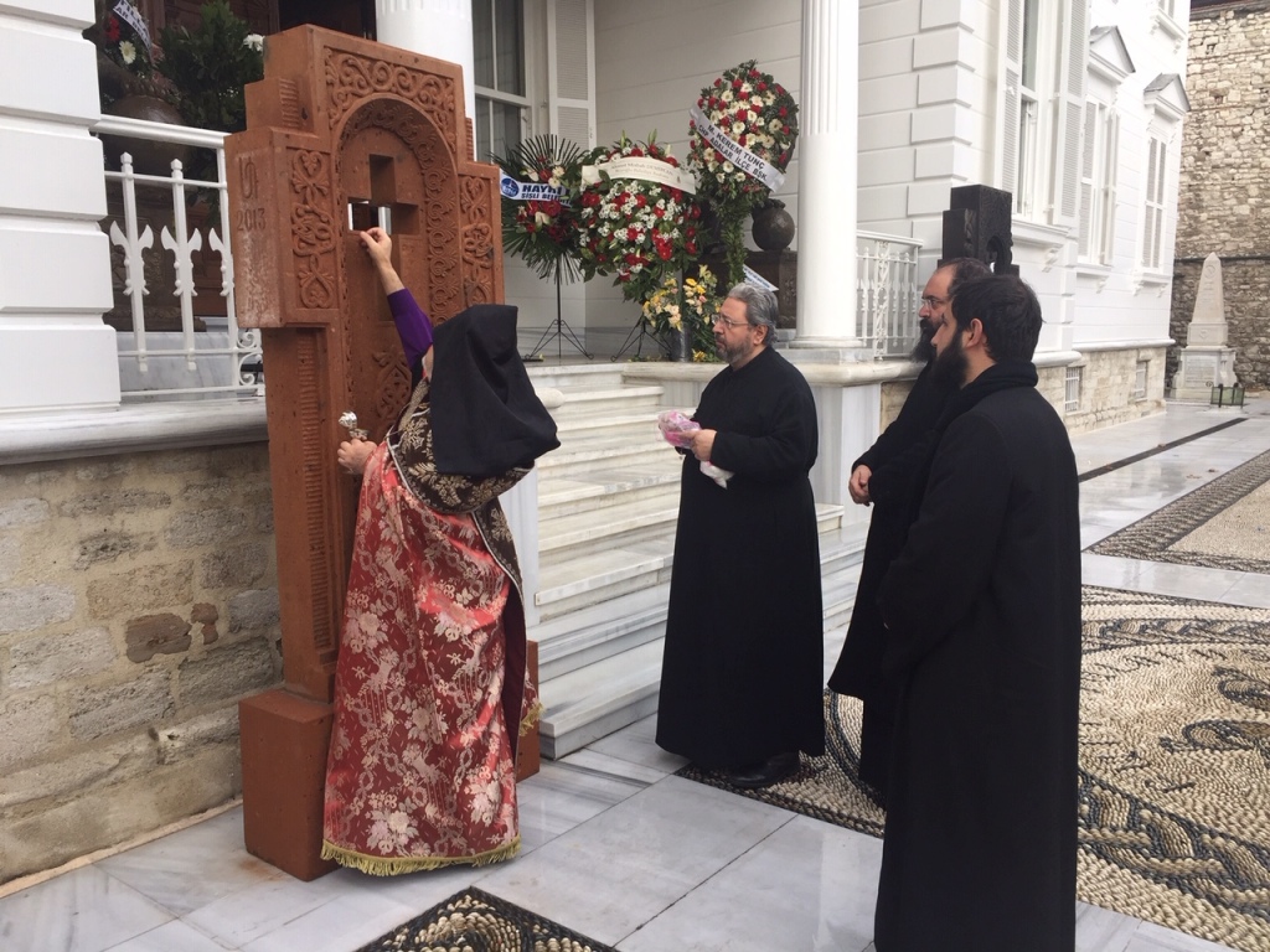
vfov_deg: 48.2
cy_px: 476
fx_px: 1064
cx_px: 635
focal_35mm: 29
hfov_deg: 61.7
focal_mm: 4.15
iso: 32
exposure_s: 1/111
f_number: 2.2
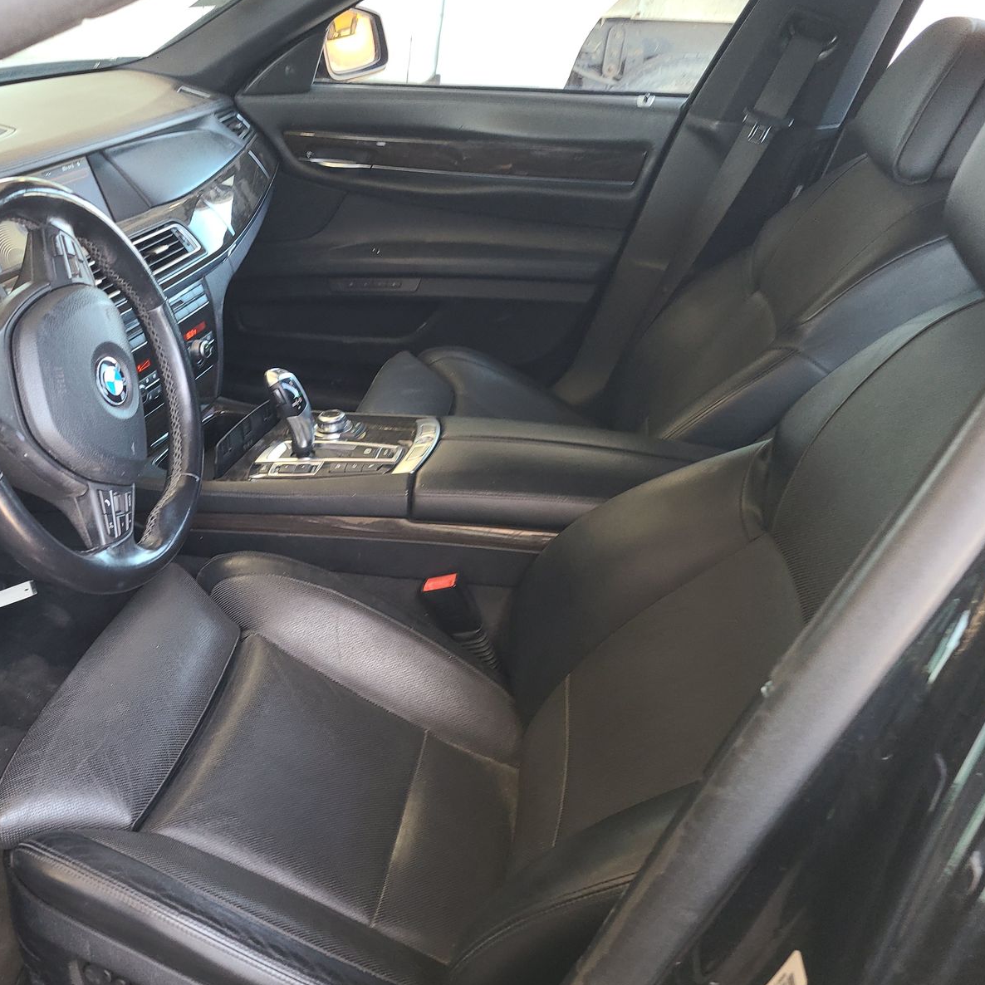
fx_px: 998
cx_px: 330
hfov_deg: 51.6
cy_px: 490
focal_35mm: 31
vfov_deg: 52.5
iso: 186
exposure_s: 1/59
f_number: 1.8
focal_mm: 5.4
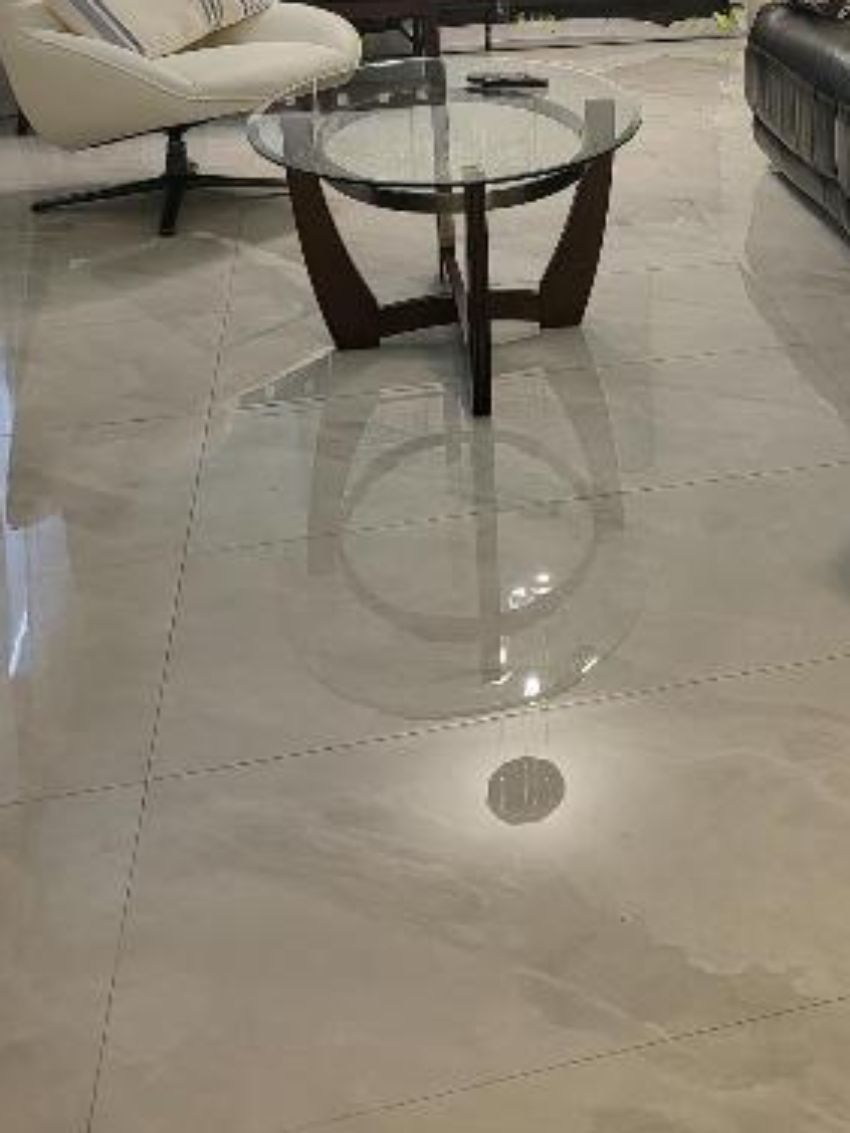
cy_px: 33
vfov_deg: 35.6
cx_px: 814
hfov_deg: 28.2
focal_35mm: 49
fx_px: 1604
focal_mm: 5
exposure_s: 1/60
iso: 250
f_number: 1.8
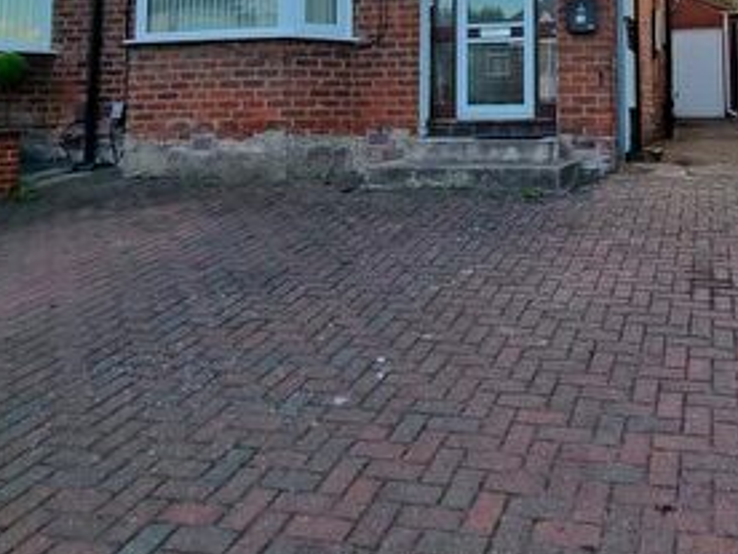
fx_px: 704
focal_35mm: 33
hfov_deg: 52.7
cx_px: 559
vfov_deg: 39.2
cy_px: 33
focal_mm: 2.2
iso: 50
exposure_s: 1/300
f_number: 2.2
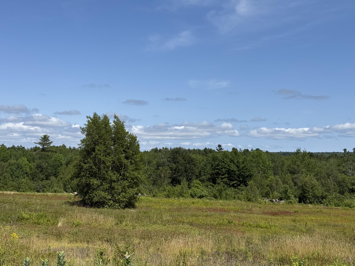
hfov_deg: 39.7
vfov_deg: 30.3
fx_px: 492
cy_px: 133
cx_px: 178
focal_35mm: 48
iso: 80
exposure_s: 1/8772
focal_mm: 6.76
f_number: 1.78
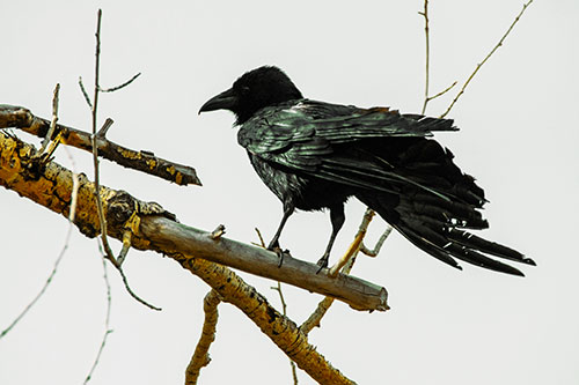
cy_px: 192
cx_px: 290
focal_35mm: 850
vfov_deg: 1.6
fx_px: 13666
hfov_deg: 2.4
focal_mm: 850
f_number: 12
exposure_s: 1/2000
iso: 1400
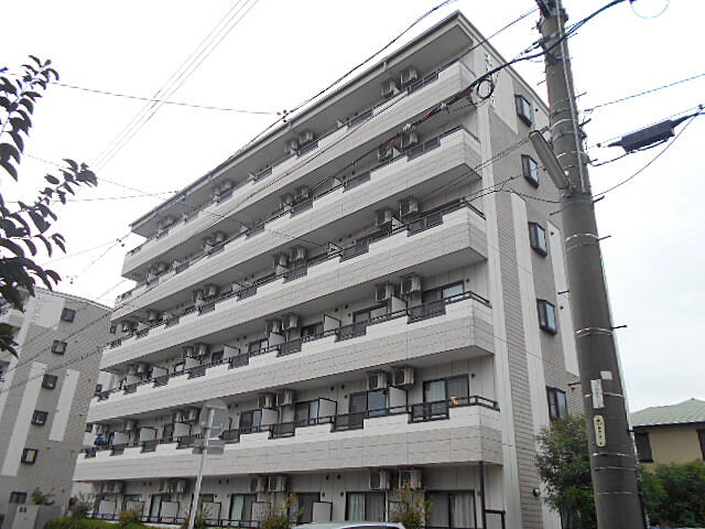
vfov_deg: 53.1
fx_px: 530
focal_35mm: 26
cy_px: 264
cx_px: 352
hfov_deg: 67.3
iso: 80
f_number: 3.2
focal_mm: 4.6
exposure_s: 1/640
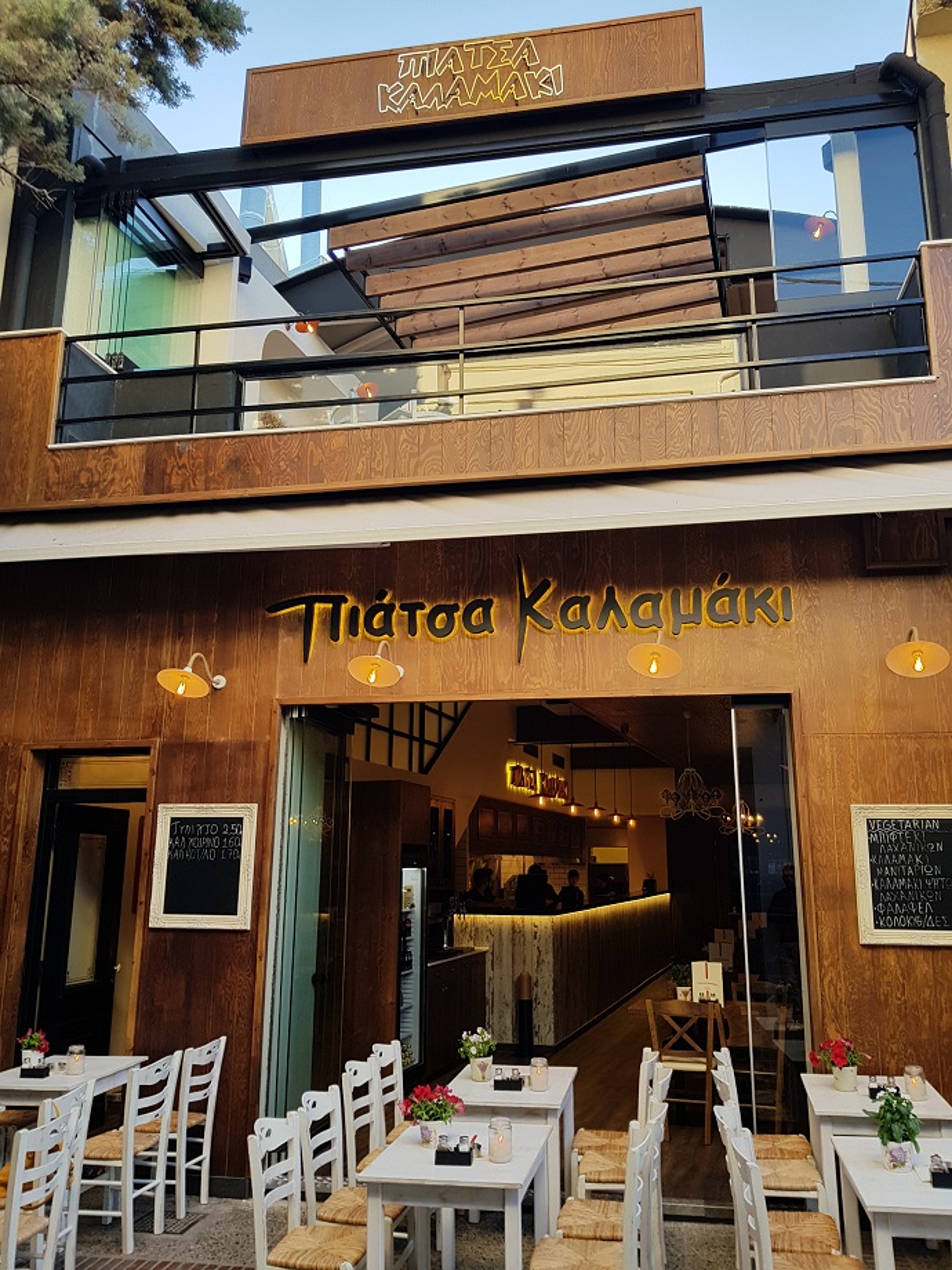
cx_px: 476
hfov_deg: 53.1
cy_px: 635
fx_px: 953
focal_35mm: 26
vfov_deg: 67.3
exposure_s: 1/514
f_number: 1.7
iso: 40
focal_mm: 4.2
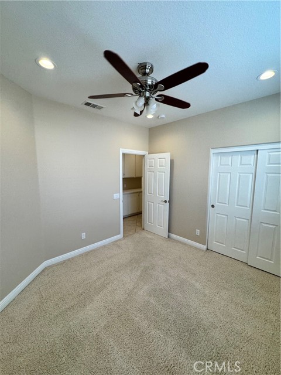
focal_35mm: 14
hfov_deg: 85.7
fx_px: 152
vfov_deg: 102.1
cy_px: 188
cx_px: 140
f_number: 2.2
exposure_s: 1/120
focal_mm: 2.22
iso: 80
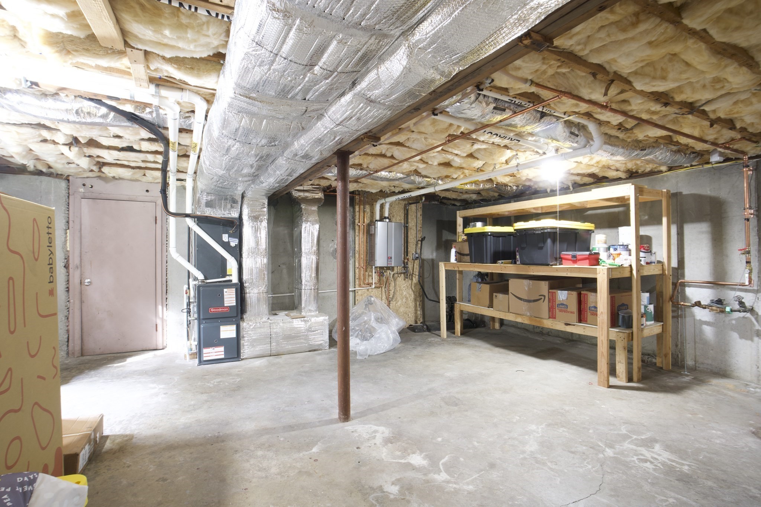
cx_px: 380
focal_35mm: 17
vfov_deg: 70.4
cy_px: 254
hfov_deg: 93.3
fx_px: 359
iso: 500
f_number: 16
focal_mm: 17
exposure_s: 8
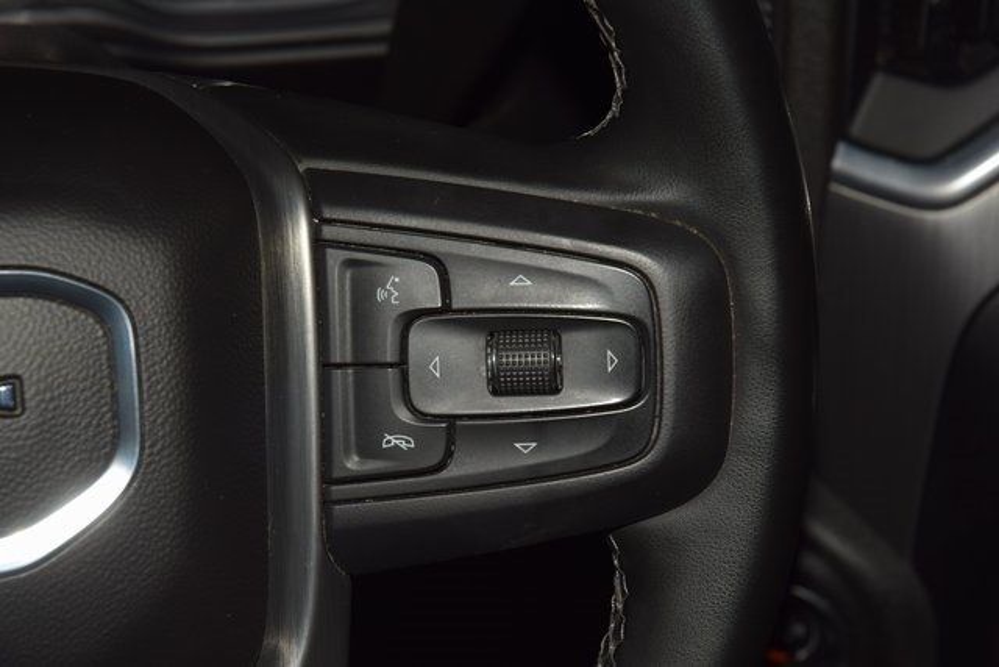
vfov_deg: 13.0
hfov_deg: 19.5
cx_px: 500
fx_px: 2914
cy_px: 334
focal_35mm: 105
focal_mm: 70
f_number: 8
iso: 100
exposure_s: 1/125
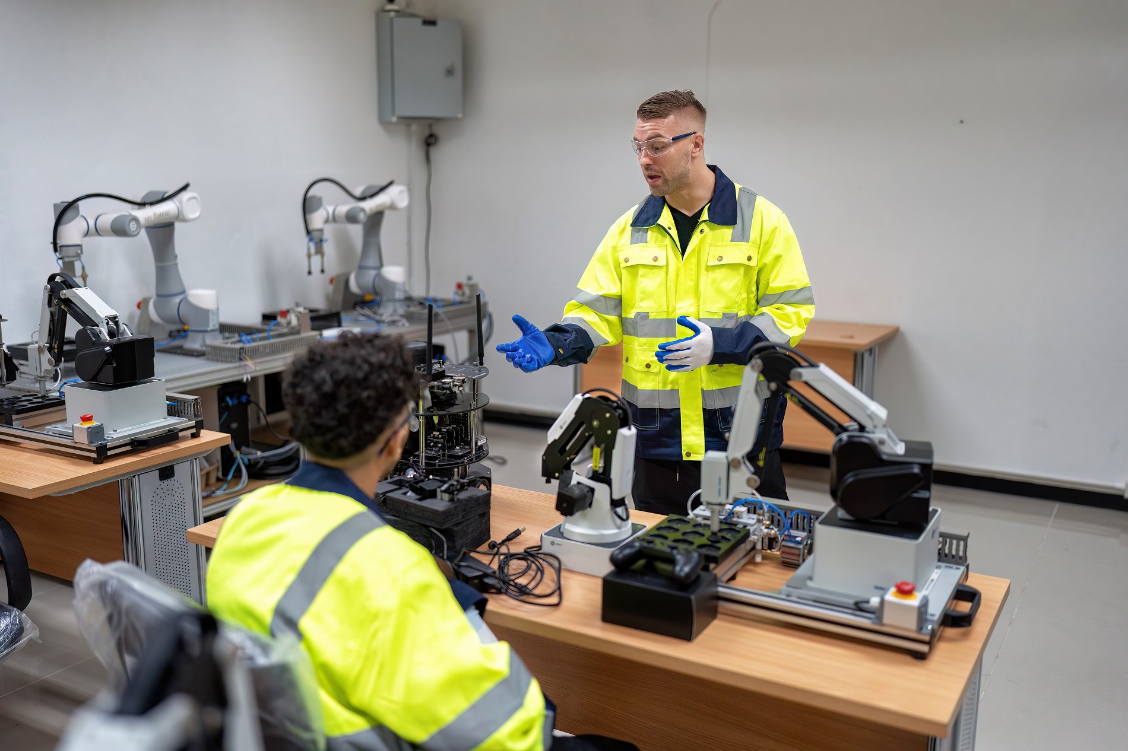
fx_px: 1096
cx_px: 564
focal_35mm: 35
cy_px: 376
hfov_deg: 54.4
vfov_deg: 37.8
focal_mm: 35
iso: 1000
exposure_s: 1/2500
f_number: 1.4
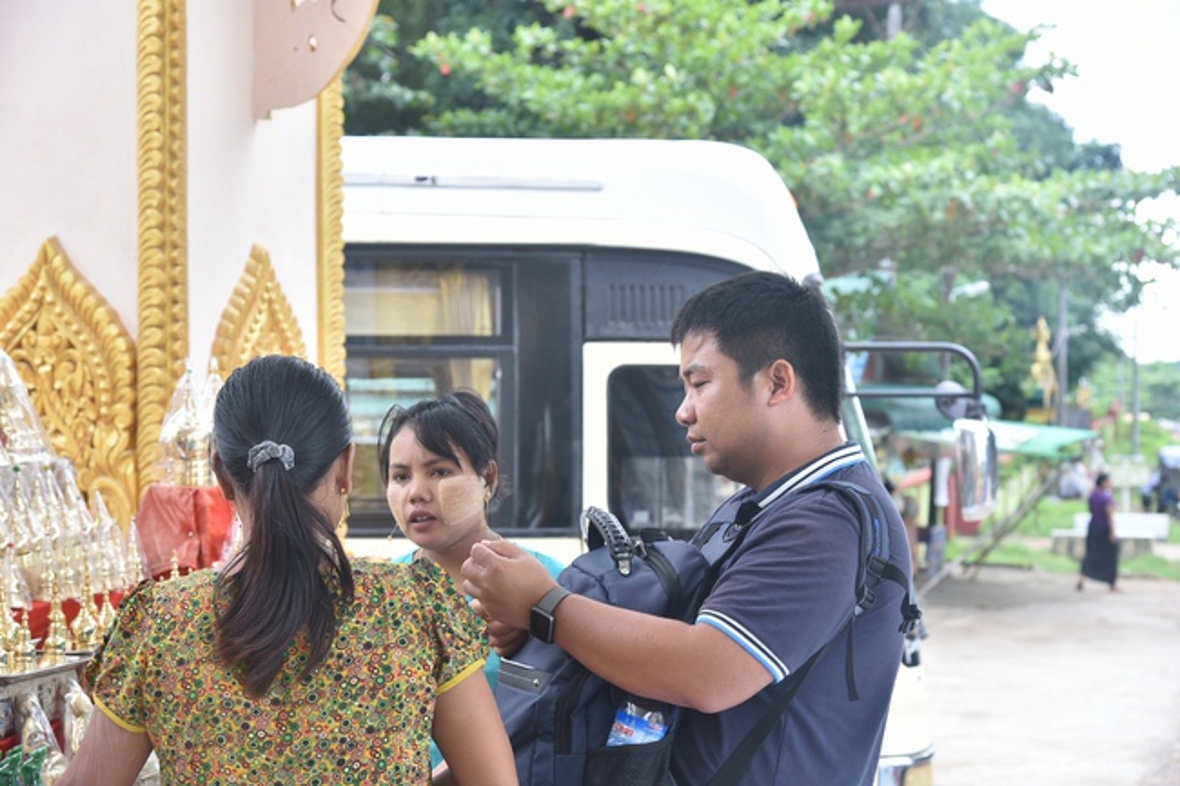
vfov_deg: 20.6
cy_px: 393
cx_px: 590
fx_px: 2163
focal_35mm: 66
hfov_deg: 30.5
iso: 250
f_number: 5.6
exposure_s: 1/125
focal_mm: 66
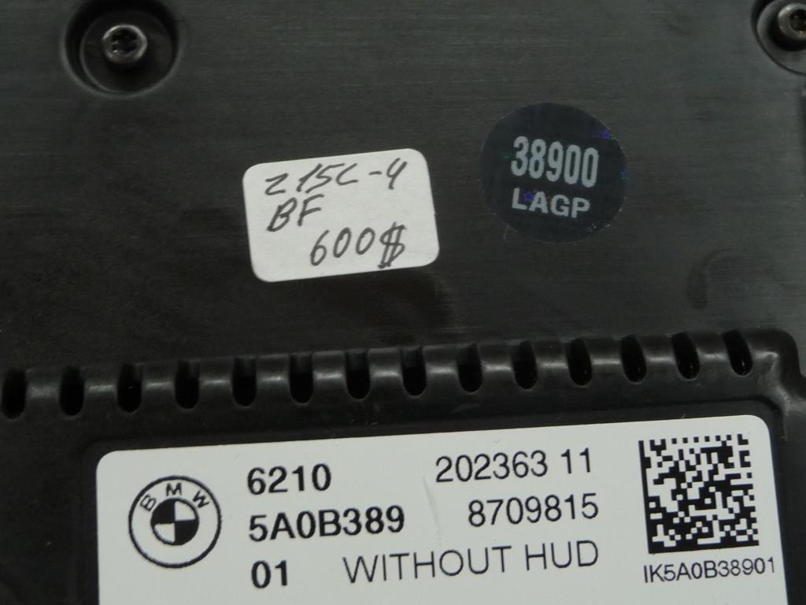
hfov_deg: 38.2
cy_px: 302
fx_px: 1164
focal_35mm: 50
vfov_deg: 29.1
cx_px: 403
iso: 200
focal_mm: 5
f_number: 3.4
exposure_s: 1/30
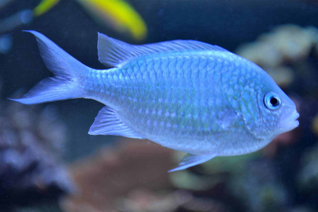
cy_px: 106
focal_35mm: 72
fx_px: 636
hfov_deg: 28.1
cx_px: 159
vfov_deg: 18.9
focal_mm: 48
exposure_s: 1/50
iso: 200
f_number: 6.3
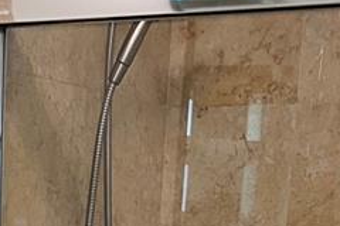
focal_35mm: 135
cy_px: 585
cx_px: 48
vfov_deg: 8.9
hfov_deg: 15.1
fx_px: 1275
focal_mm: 5.7
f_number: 1.5
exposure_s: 1/60
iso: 125
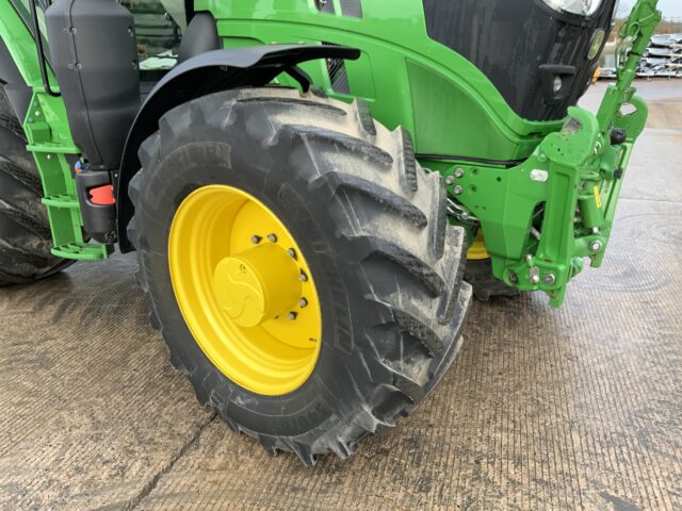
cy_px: 256
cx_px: 341
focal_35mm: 29
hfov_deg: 61.7
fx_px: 571
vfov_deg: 48.2
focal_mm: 3
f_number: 1.8
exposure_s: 1/133
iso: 16
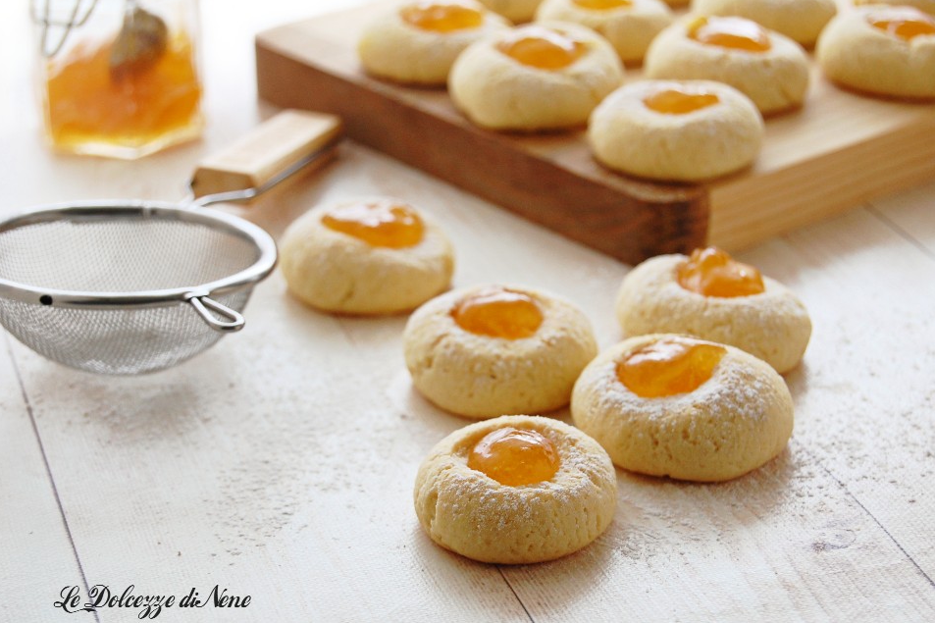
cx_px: 485
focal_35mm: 87
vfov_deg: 15.8
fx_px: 2247
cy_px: 323
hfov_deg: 23.5
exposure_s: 1/60
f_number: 5.6
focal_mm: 55
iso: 400
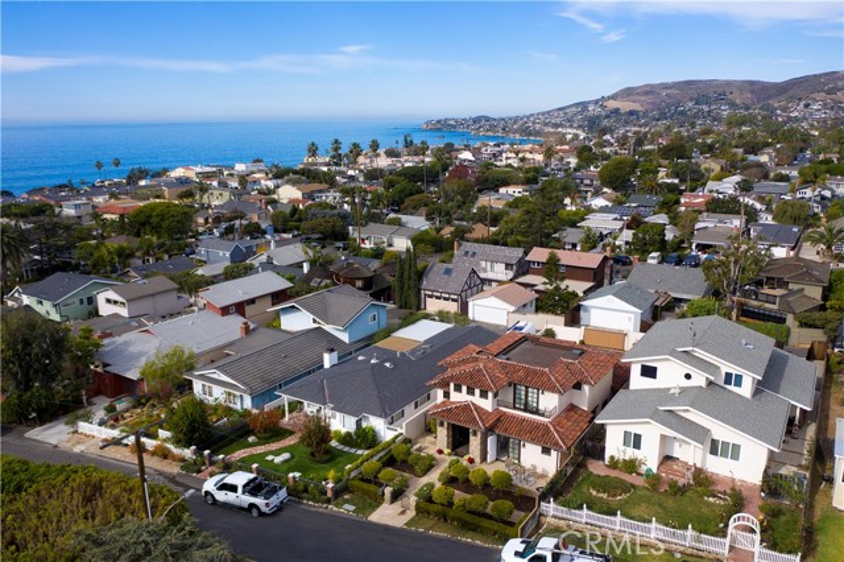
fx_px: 656
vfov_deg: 46.4
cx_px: 422
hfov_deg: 65.5
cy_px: 281
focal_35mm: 28
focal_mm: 10.26
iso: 100
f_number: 2.8
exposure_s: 1/1600
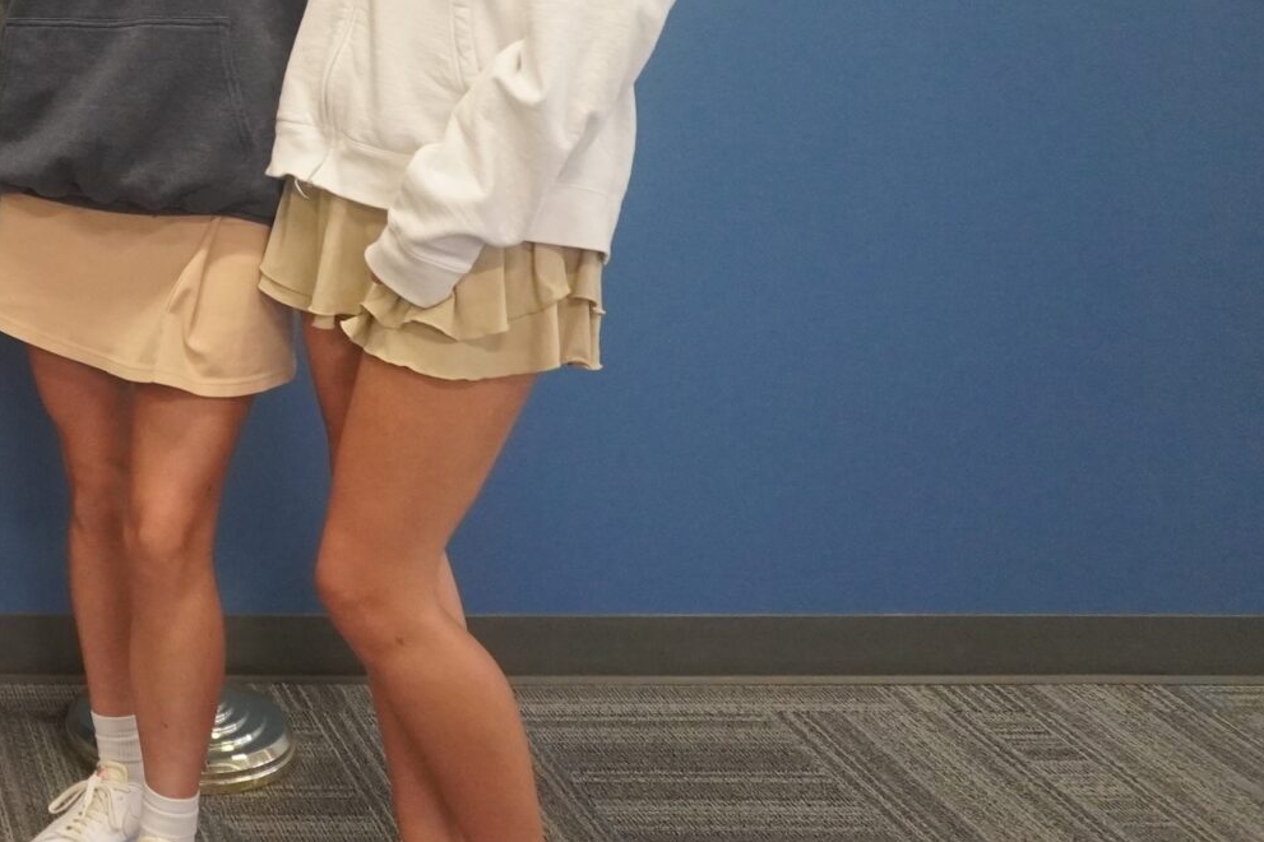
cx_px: -290
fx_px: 2176
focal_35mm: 62
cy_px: -17
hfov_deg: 27.9
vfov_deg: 21.1
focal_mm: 16
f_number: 4
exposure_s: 1/160
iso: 2500
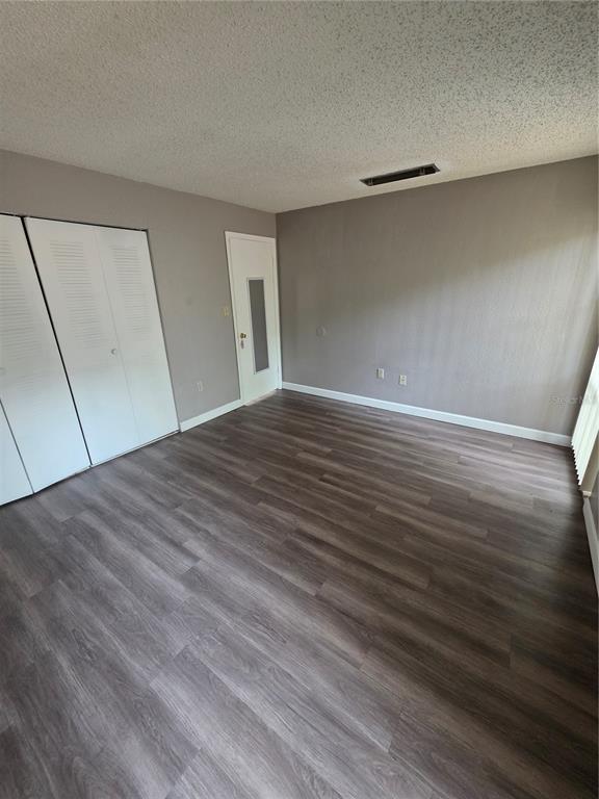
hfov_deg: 89.9
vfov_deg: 106.2
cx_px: 300
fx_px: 300
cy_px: 400
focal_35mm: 13
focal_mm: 2.2
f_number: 1.9
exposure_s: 1/60
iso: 400
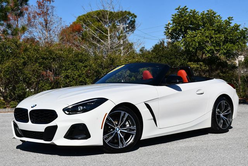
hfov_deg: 31.4
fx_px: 441
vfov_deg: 21.3
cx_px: 124
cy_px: 83
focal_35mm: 64
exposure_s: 1/320
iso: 100
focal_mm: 32
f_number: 9
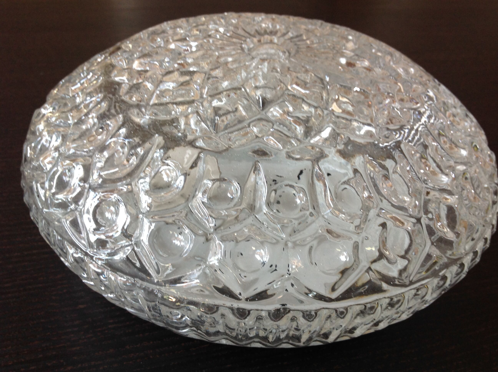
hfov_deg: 52.7
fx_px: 503
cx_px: 249
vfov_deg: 40.6
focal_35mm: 35
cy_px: 186
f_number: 2.4
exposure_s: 1/15
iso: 50
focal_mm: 4.28
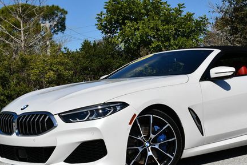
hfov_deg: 26.2
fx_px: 529
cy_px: 77
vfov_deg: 17.8
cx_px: 159
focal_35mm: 77
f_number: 10
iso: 100
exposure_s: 1/400
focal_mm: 26
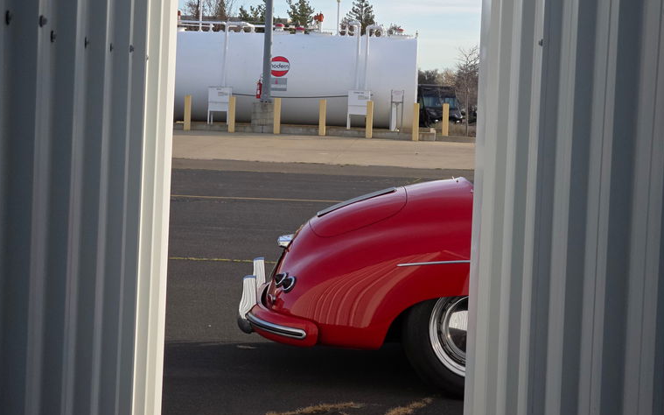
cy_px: 175
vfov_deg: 17.6
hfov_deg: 27.9
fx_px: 1339
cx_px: 330
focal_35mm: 74
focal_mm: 7.9
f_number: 2.4
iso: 50
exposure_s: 1/1228
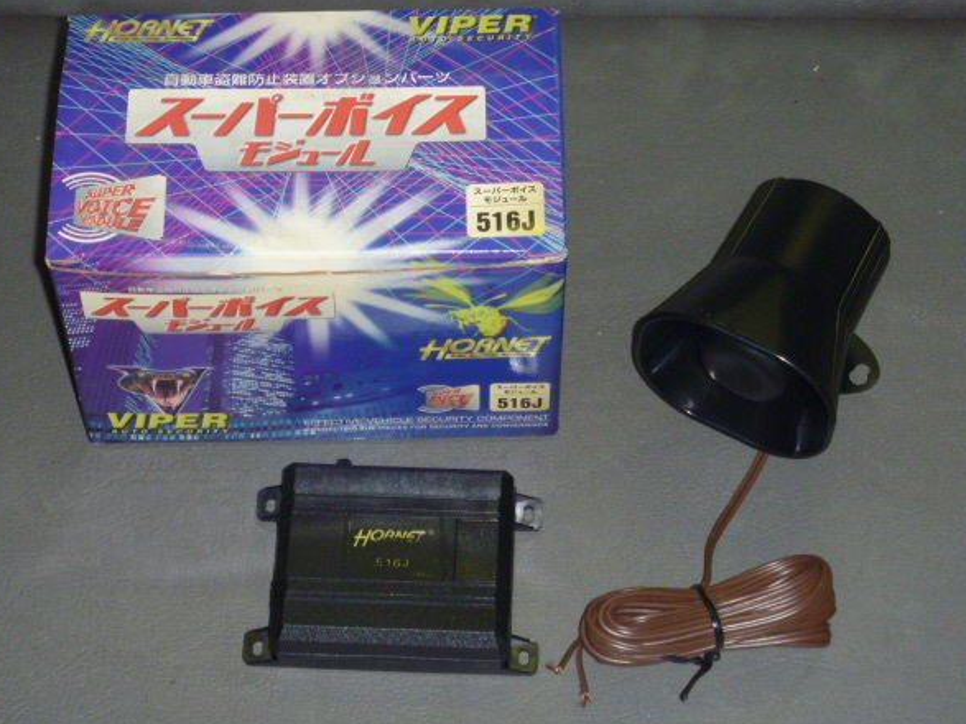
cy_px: 362
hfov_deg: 20.4
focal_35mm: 96
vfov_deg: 15.4
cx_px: 479
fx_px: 2678
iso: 320
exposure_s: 1/50
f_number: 5.4
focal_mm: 15.6
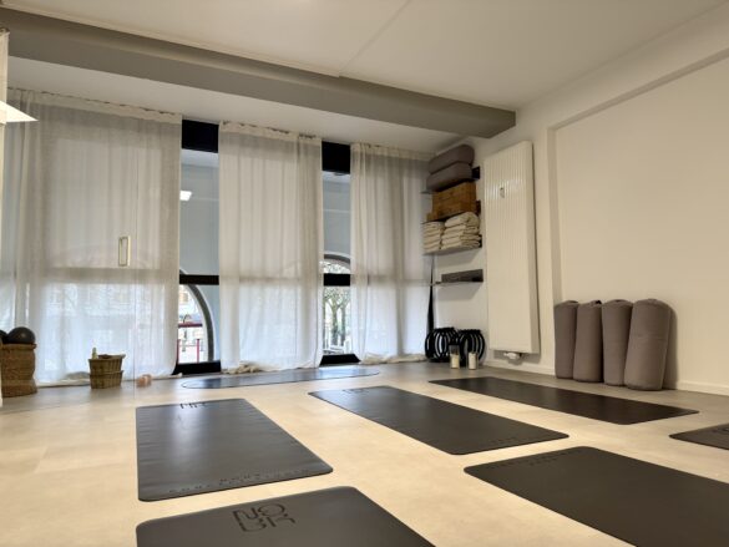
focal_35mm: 24
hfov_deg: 71.6
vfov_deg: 56.8
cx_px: 364
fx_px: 506
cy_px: 274
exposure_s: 1/50
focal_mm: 6.76
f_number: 1.78
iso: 125
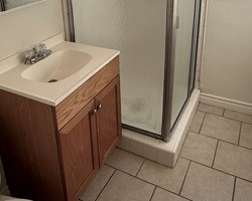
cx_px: 127
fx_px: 261
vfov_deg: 39.9
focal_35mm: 35
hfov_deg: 51.5
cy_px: 30
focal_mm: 2.22
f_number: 2.2
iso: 50
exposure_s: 1/351
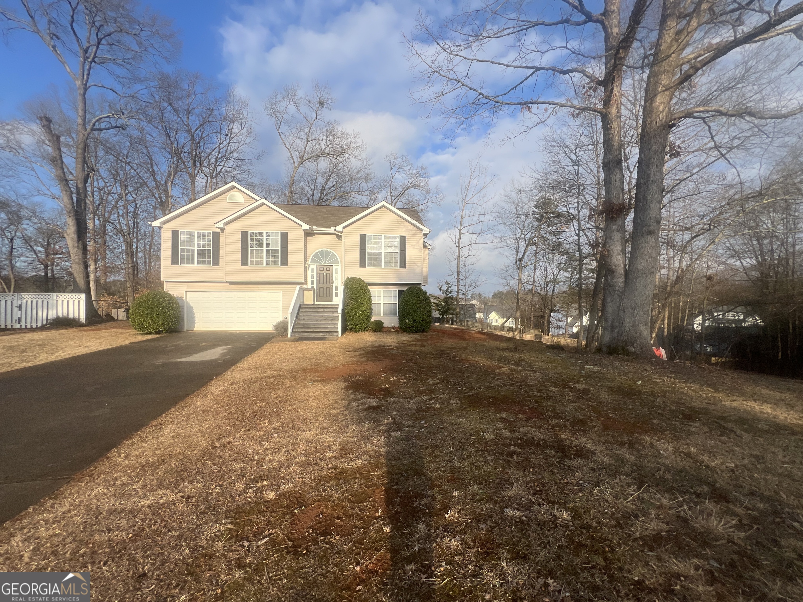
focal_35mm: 13
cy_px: 301
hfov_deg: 106.2
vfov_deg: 89.9
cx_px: 402
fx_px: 302
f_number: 1.8
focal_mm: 1.57
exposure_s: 1/1727
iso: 32
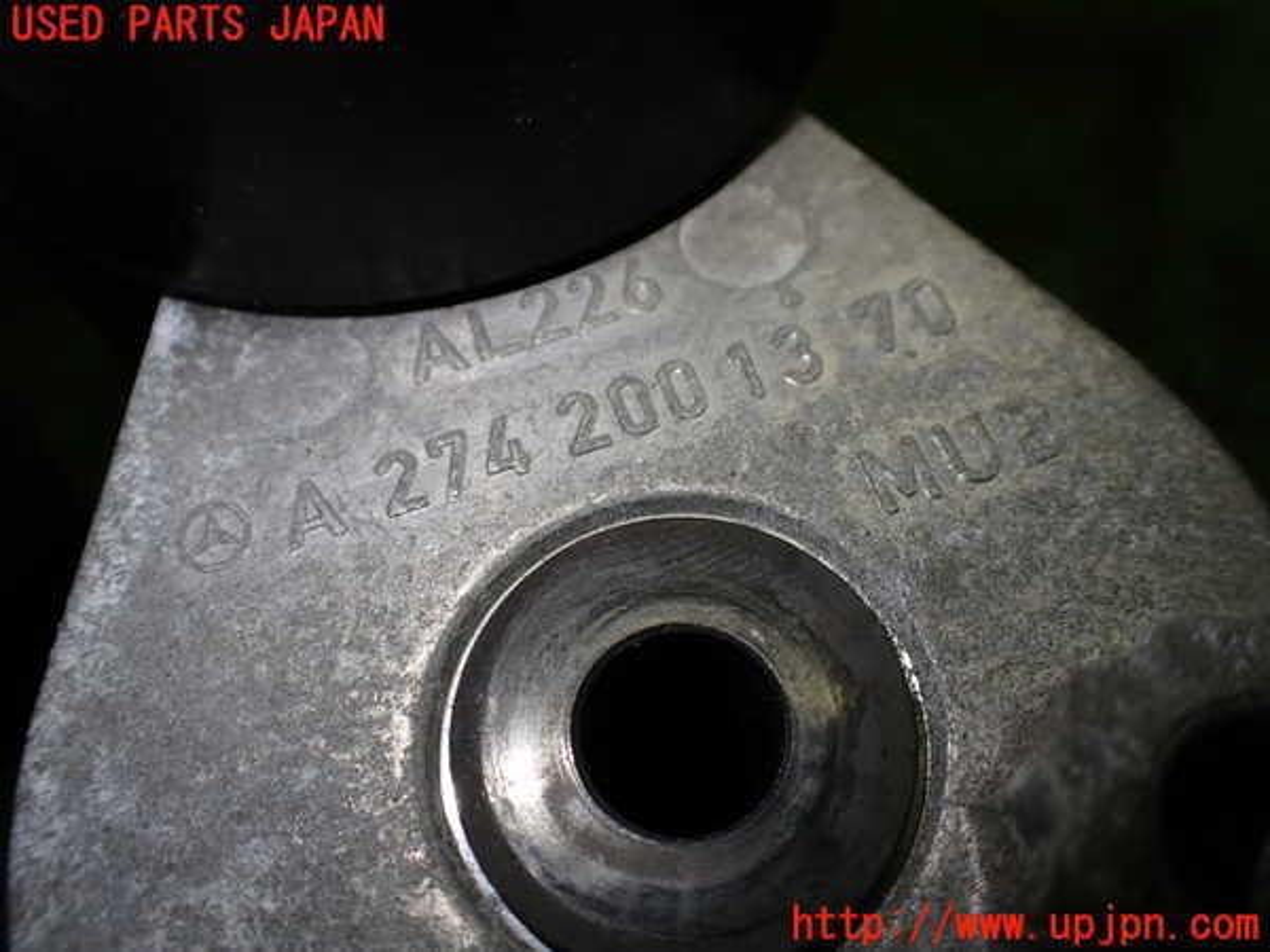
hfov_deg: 60.0
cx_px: 635
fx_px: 1101
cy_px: 476
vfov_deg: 46.8
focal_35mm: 30
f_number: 2.3
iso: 100
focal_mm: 5.4
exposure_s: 1/160
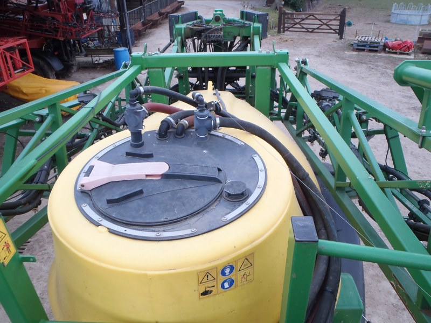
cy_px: 162
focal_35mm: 28
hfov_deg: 63.4
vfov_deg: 49.7
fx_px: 349
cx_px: 216
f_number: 3.5
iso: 100
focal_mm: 5
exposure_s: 1/50
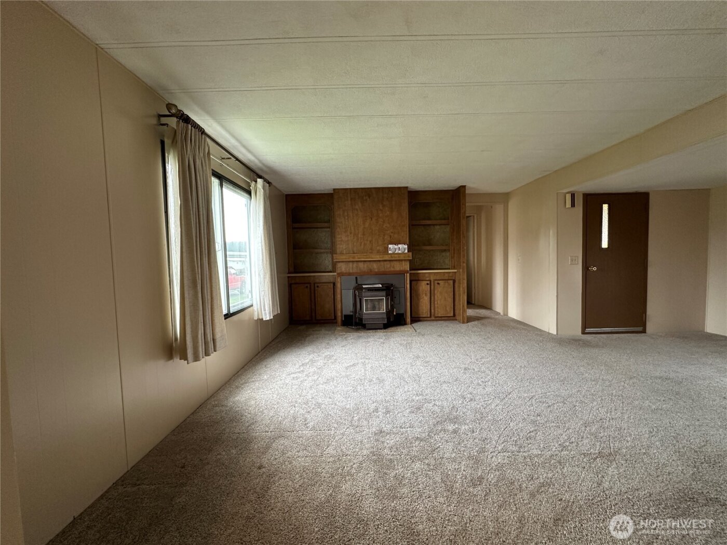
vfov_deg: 85.7
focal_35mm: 14
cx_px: 364
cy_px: 272
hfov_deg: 102.1
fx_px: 294
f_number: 2.2
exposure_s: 1/60
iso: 160
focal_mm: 2.22
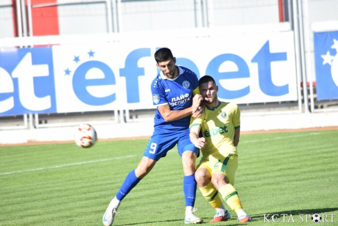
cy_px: 113
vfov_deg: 3.1
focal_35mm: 450
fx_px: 4225
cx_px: 169
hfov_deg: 4.6
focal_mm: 300
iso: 400
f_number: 5.6
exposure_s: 1/800
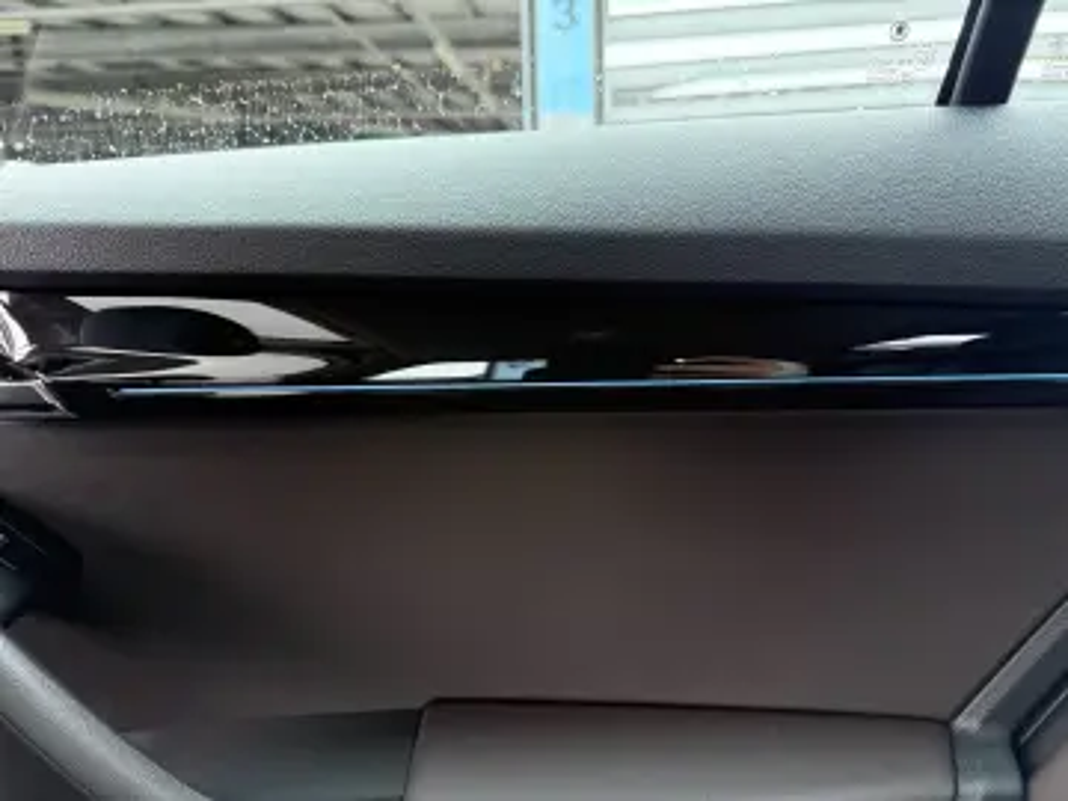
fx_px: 740
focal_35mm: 24
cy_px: 400
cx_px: 534
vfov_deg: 56.8
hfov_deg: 71.6
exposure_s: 1/60
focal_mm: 6.76
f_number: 1.78
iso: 320
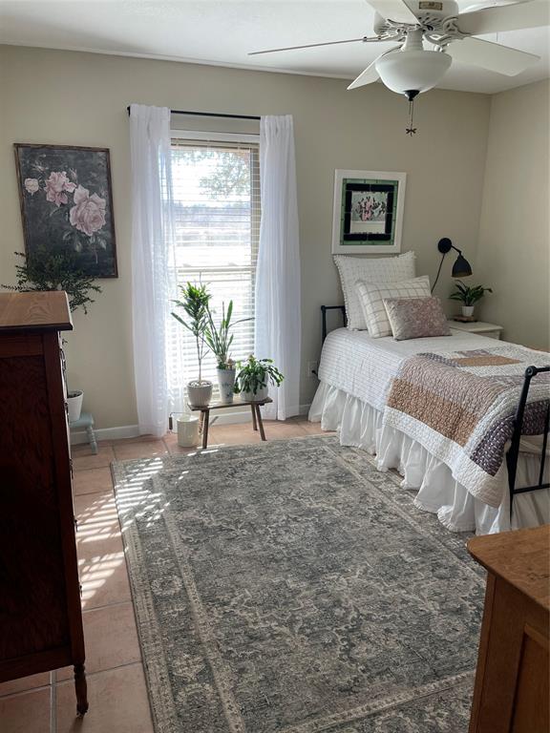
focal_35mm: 26
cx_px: 275
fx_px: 551
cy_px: 366
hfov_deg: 53.1
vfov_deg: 67.3
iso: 80
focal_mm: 4.2
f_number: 1.6
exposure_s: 1/121
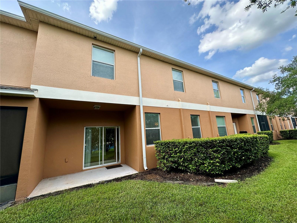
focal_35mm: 14
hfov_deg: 102.1
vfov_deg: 85.7
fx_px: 120
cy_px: 112
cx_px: 148
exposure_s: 1/716
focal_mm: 2.22
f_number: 2.2
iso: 50
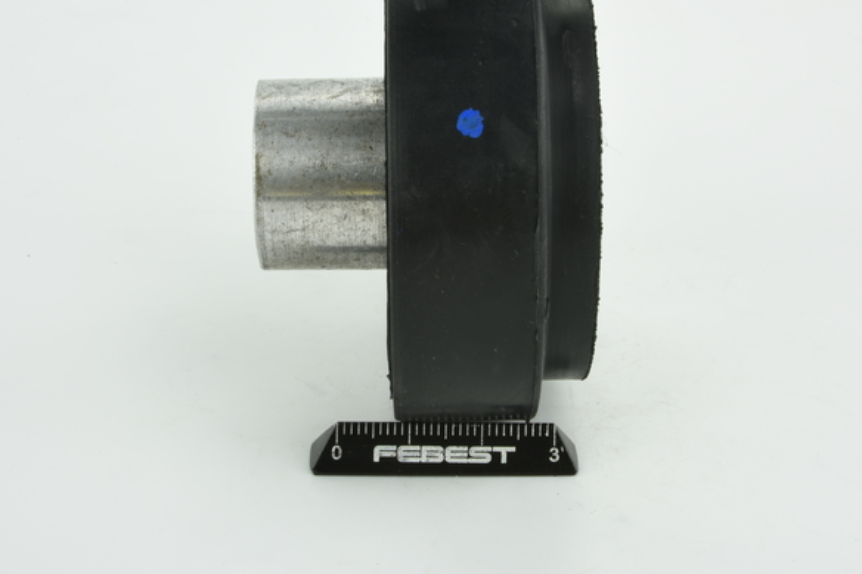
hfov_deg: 27.4
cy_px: 227
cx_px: 440
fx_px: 1771
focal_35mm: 74
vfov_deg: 18.4
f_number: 29
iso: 64
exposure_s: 1/2
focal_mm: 60
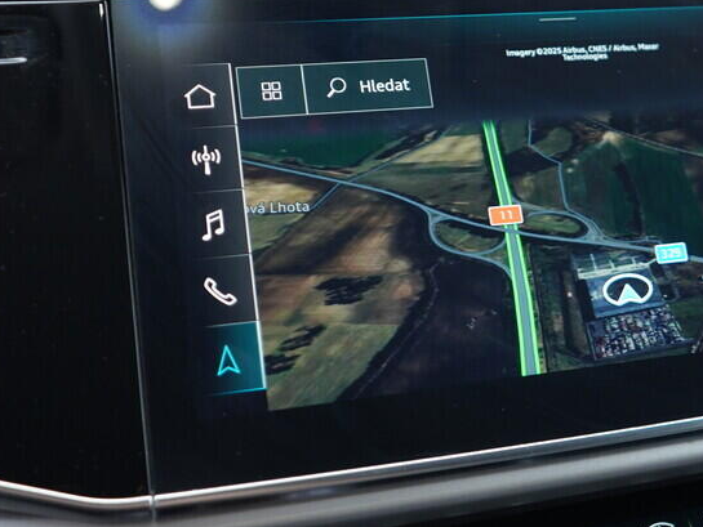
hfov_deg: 29.3
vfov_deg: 22.4
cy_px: 127
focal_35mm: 65
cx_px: 543
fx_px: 1320
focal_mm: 24
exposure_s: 1/40
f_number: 2.8
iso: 400
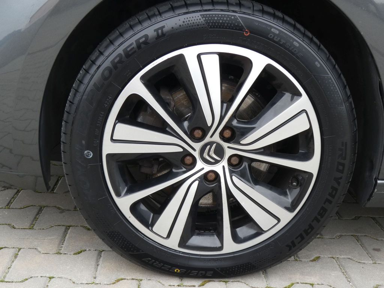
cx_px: 192
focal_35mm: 48
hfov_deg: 39.7
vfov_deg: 30.3
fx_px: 532
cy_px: 144
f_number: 5.6
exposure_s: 1/80
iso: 160
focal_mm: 8.6
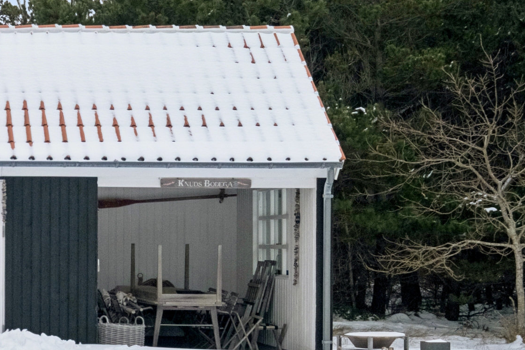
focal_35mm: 96
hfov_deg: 19.6
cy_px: 255
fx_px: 1400
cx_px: -150
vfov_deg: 14.2
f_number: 8
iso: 800
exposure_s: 1/800
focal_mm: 24
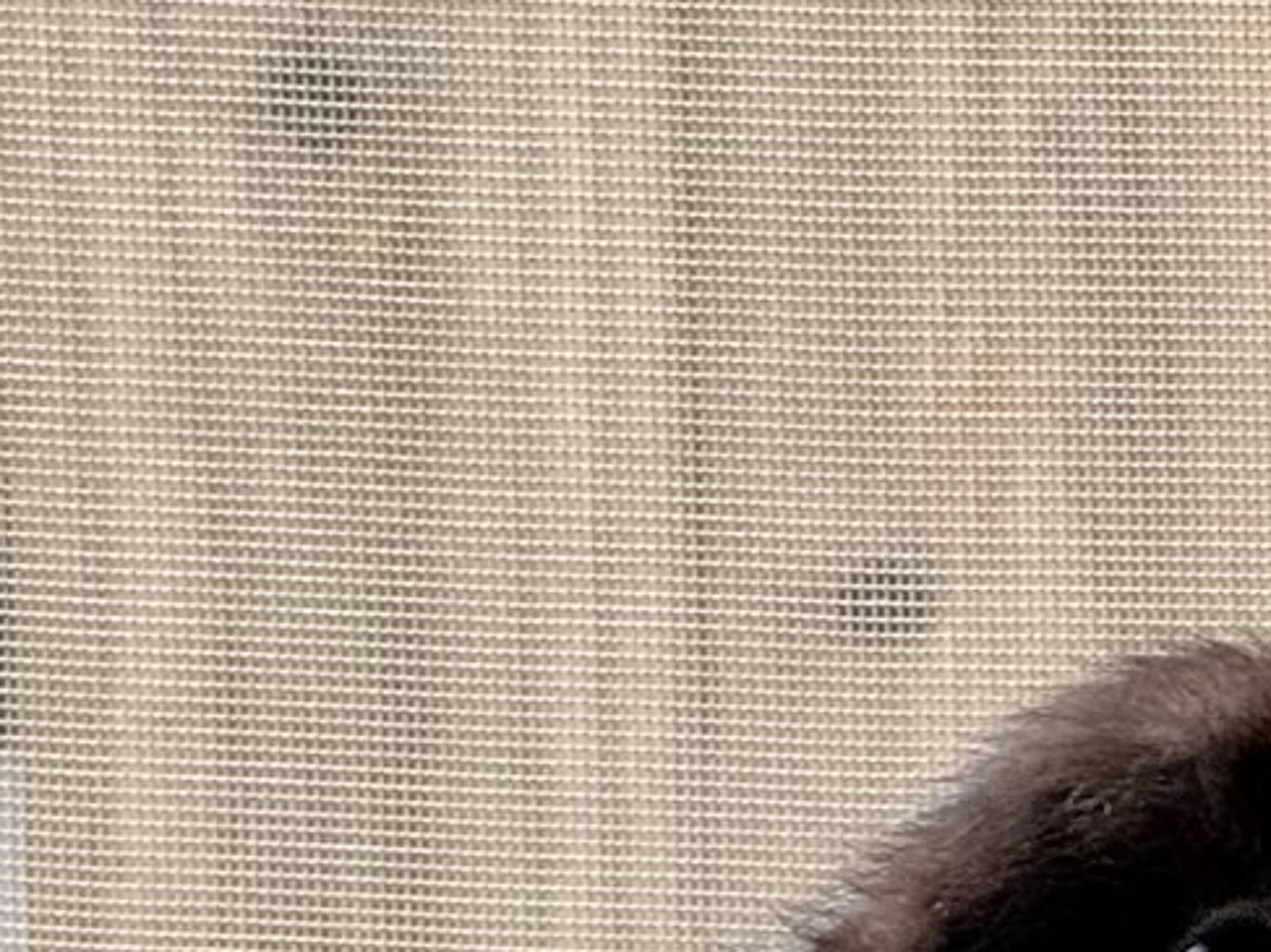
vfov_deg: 2.9
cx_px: 2513
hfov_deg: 3.9
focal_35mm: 505
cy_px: 550
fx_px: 18538
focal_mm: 15.66
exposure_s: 1/251
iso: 50
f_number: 2.8
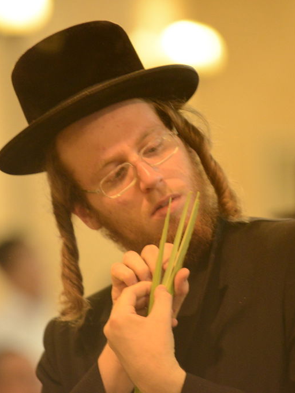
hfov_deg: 3.4
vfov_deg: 4.6
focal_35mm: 434
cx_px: 146
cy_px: 197
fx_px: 4930
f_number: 4.5
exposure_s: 1/125
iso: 4000
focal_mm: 300
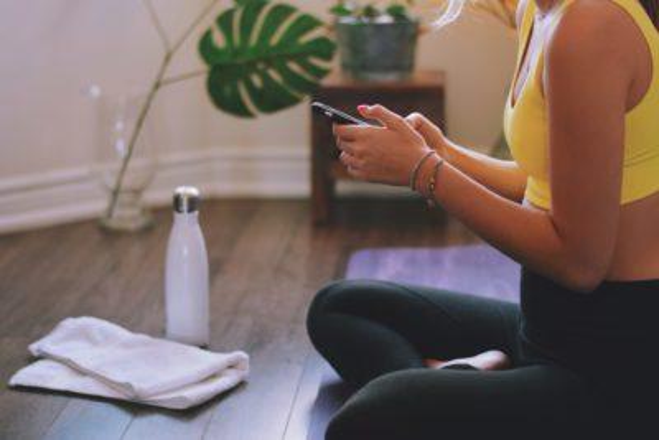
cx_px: 330
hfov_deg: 27.0
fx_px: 1373
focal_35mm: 75
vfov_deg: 18.2
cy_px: 220
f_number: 1.8
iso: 100
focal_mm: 50
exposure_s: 1/125
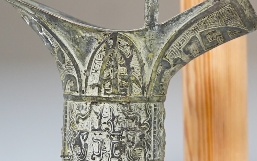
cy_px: 124
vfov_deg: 9.3
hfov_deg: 14.6
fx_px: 988
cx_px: 250
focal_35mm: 141
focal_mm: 30
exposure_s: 1/60
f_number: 3.5
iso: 800
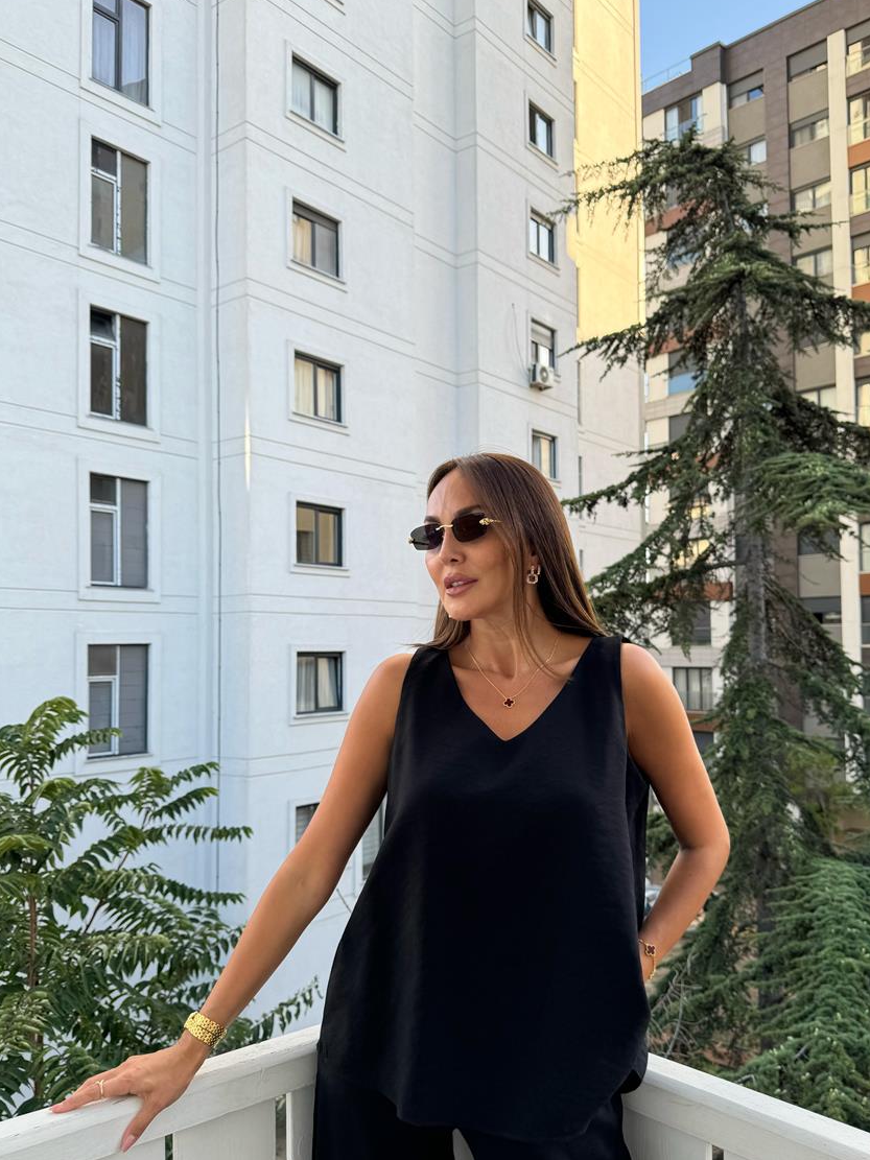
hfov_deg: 49.7
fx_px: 938
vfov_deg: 63.4
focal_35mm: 28
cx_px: 468
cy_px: 612
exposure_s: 1/442
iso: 80
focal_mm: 6.76
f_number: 1.78
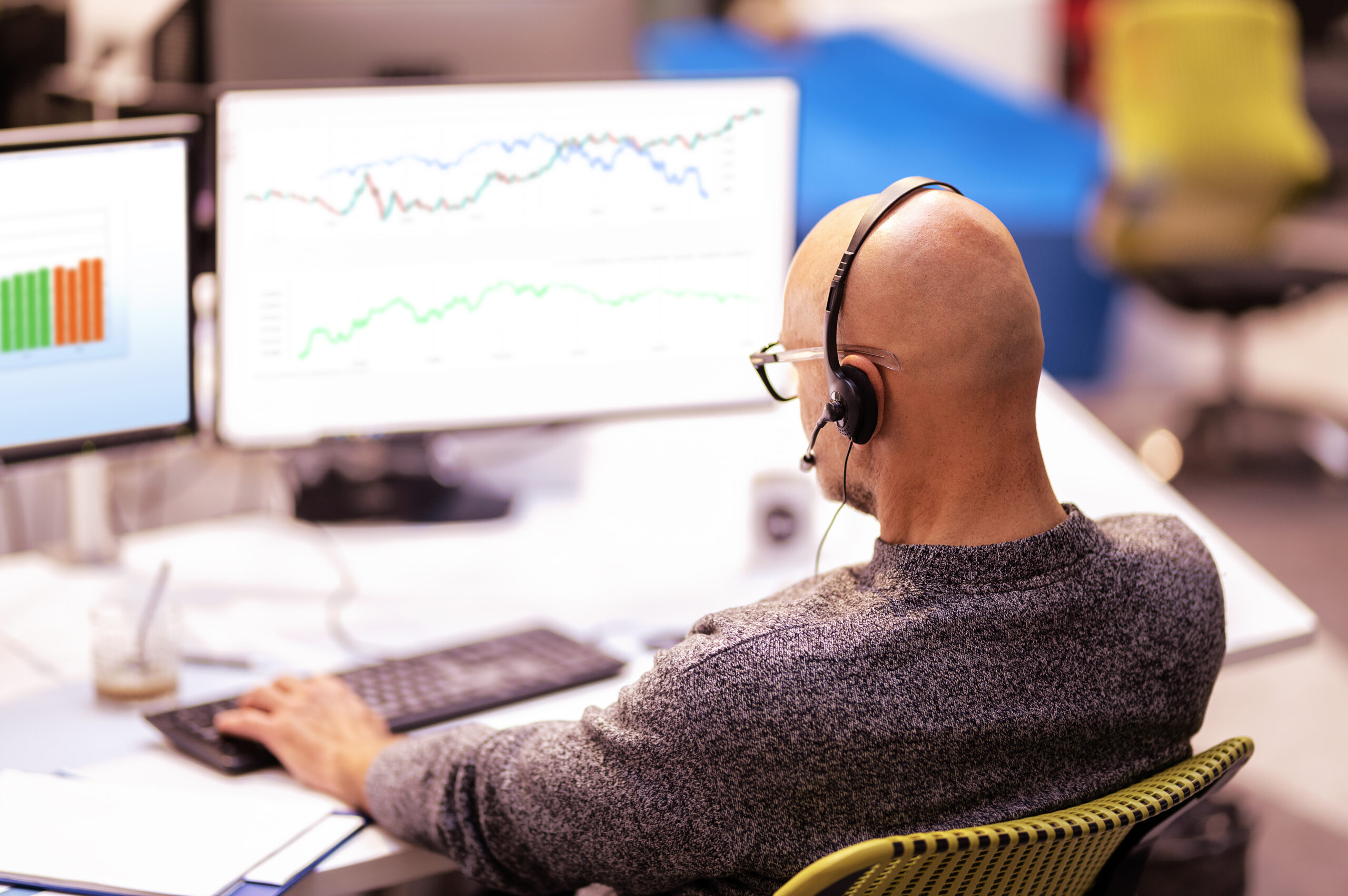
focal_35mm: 85
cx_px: 674
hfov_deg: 23.9
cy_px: 448
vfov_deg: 16.0
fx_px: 3180
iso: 1000
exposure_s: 1/125
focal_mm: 85
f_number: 1.4
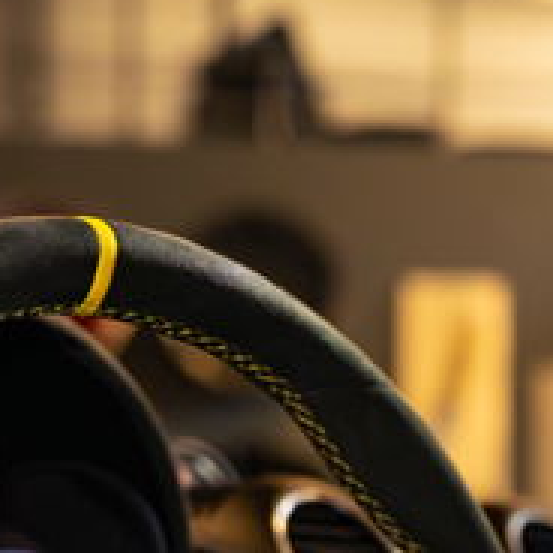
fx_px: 2241
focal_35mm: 124
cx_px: 421
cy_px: 724
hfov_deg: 14.0
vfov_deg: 13.5
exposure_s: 1/160
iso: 2000
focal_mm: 35
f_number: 2.2
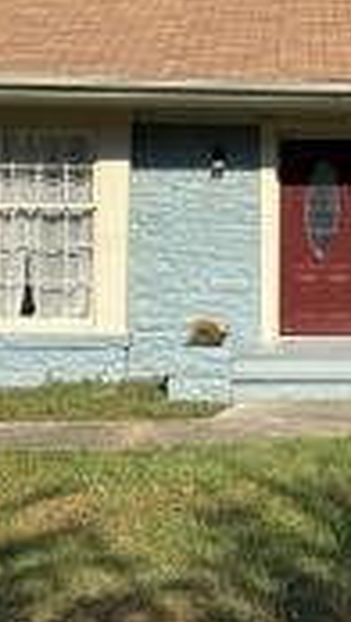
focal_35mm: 65
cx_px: 330
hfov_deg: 18.2
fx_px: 1074
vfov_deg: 31.9
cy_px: 175
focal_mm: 5.96
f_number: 1.6
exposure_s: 1/4082
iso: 50
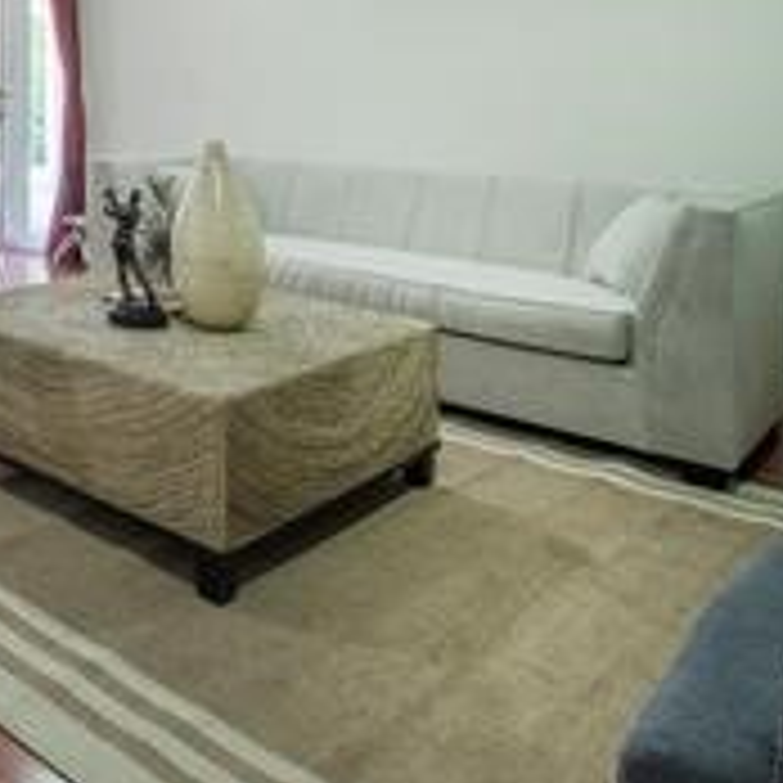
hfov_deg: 38.6
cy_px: 130
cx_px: -126
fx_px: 845
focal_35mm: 33
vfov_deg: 46.5
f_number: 22
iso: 200
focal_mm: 15
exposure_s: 4
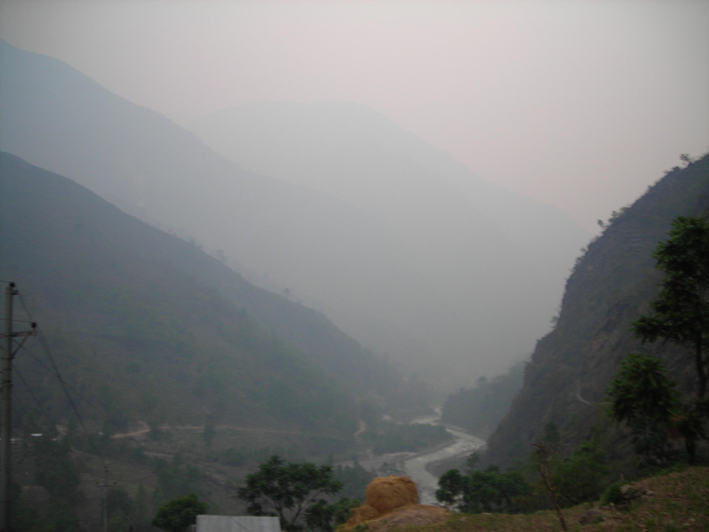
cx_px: 354
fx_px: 778
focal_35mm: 38
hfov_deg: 49.0
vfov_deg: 37.7
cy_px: 266
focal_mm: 6.3
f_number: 3.2
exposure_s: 1/15.2
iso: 50
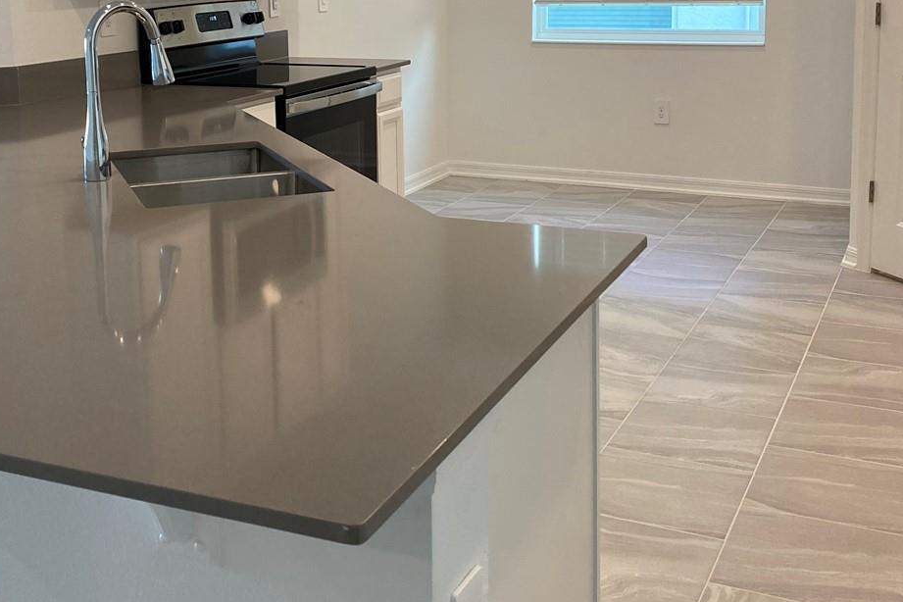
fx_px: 1179
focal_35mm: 47
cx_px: 378
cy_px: 117
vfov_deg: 28.0
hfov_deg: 41.8
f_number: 1.8
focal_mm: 4.25
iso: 125
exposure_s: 1/120
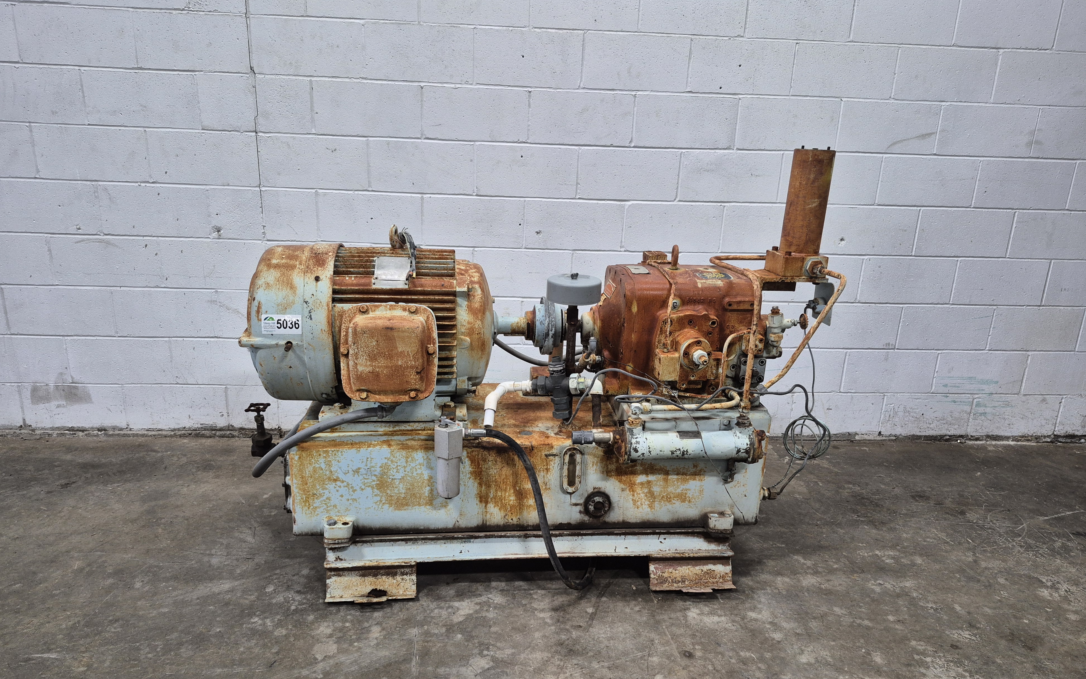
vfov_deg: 49.2
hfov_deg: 72.5
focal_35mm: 25
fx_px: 740
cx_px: 540
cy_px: 379
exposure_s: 1/120
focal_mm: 5.4
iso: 250
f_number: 1.8
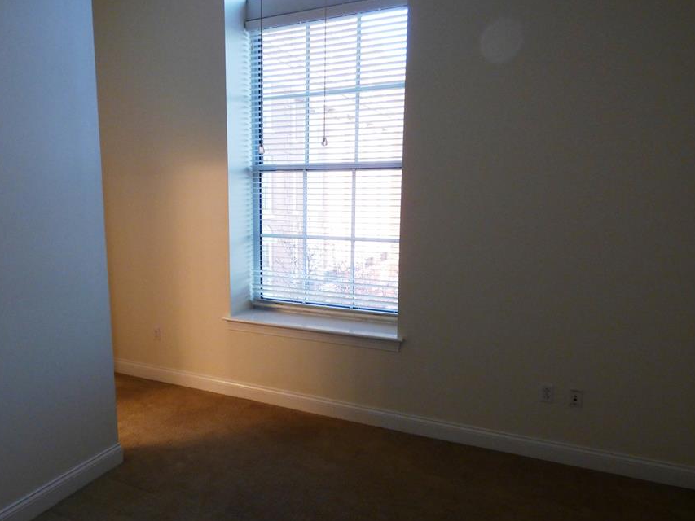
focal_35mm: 24
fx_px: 482
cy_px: 271
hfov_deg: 71.1
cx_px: 290
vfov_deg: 56.8
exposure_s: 1/60
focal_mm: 3.58
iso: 250
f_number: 2.8
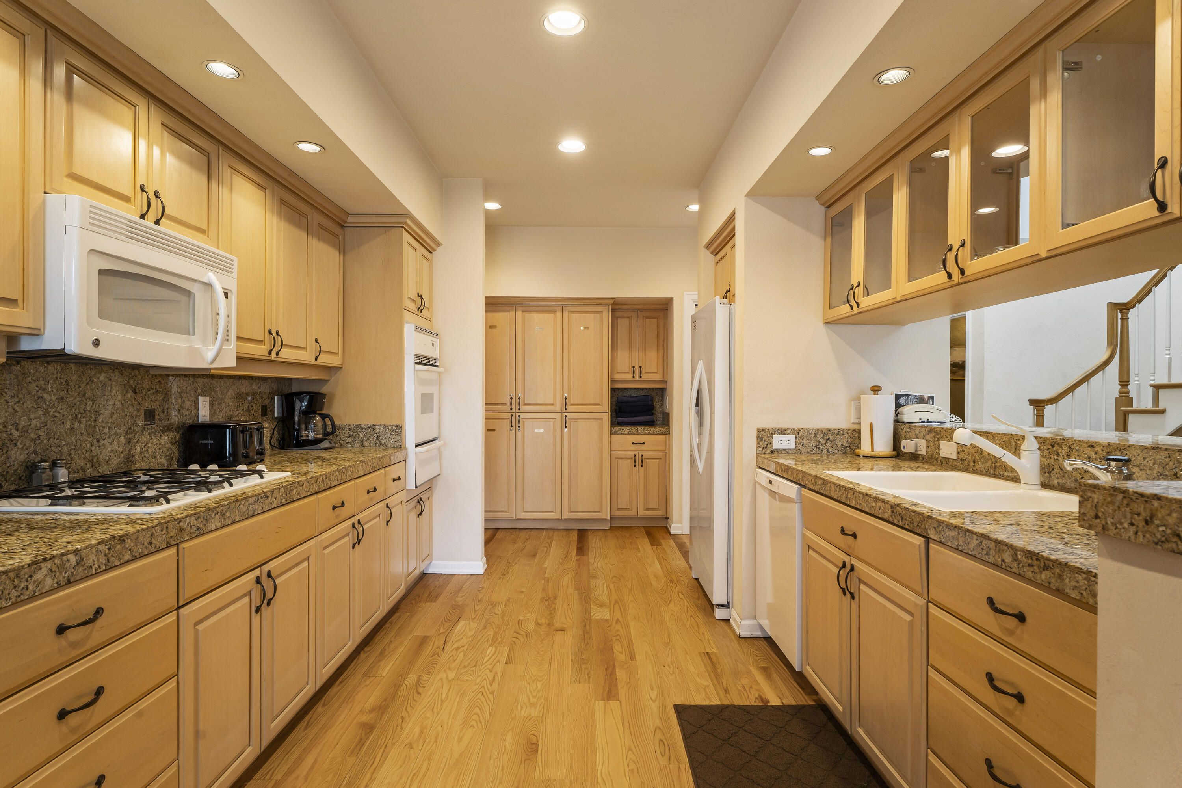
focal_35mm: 19
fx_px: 611
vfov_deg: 65.7
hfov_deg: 88.1
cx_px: 591
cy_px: 394
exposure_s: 1/3
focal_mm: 18.6
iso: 400
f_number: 9
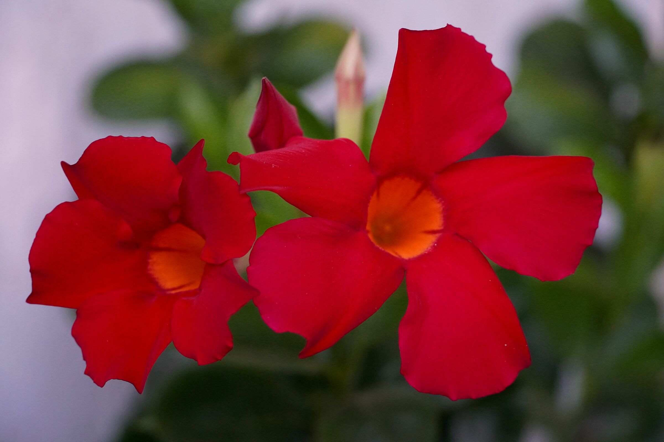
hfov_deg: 17.5
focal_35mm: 117
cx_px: 332
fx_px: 2158
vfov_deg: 11.7
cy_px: 221
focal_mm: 78
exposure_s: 1/160
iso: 2000
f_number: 5.6
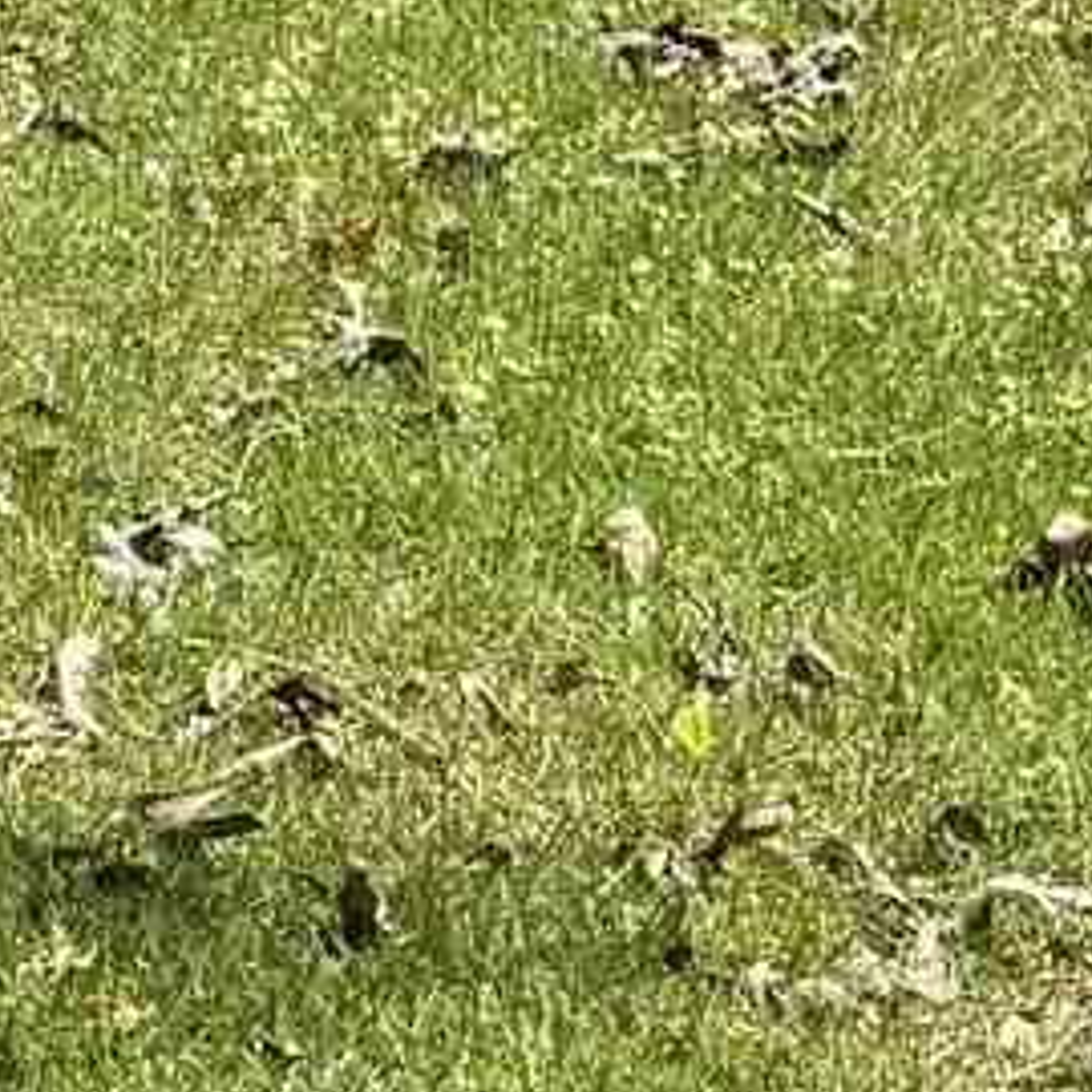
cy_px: -817
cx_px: -1860
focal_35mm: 181
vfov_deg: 9.3
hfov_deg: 8.5
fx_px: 6460
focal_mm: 6.76
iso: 80
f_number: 1.78
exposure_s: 1/2169
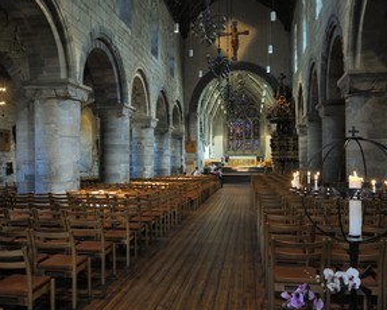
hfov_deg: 54.1
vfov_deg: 44.5
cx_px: 175
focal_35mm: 33
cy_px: 168
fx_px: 378
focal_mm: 24
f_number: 5
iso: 800
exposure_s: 1/13
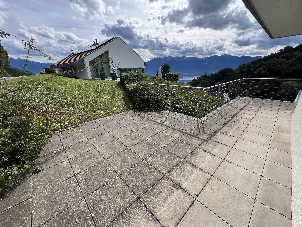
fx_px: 113
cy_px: 114
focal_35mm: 13
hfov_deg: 106.2
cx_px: 151
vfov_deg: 89.9
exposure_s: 1/797
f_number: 1.8
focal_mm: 1.57
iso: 32
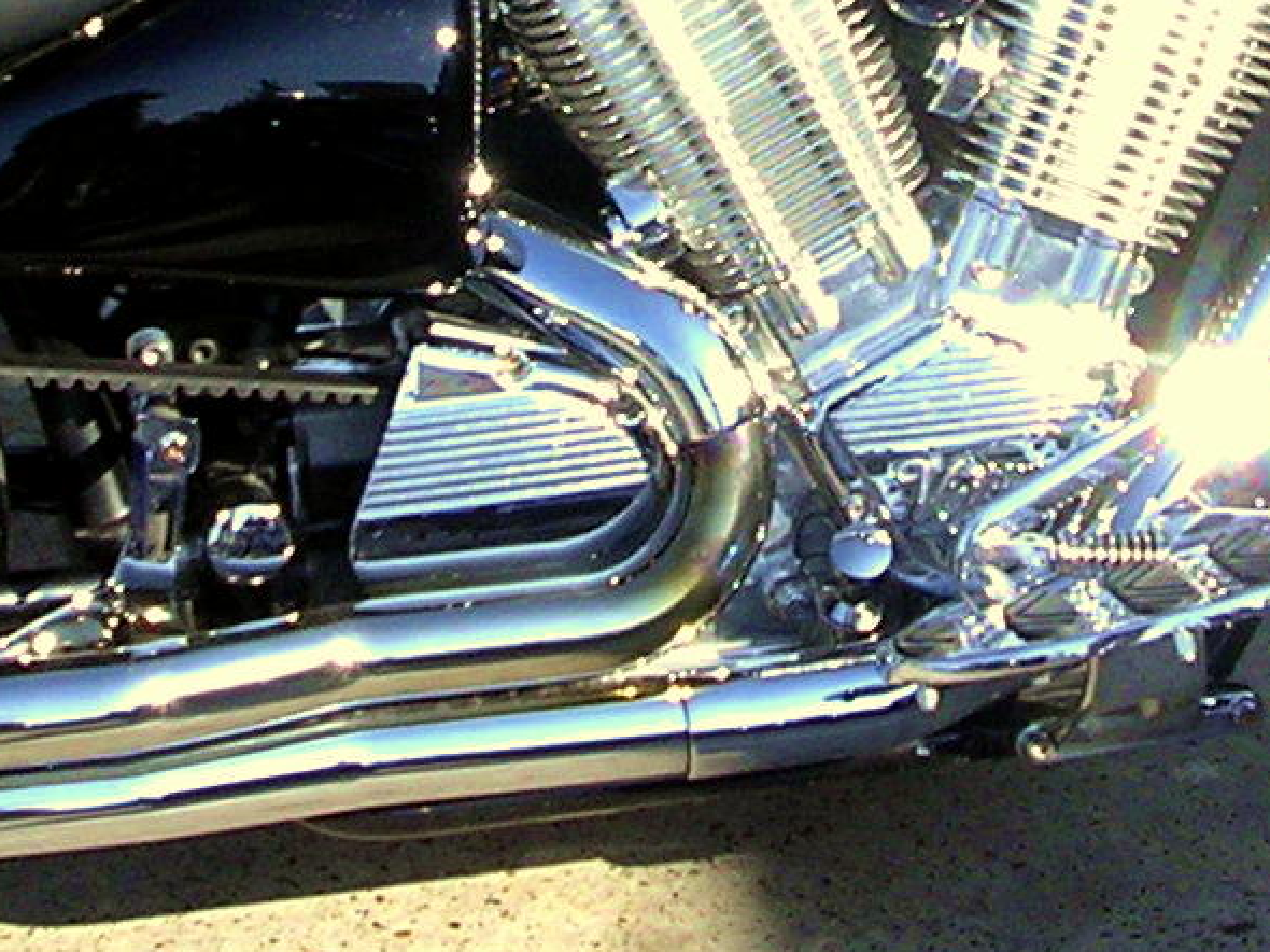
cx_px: 717
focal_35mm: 132
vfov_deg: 11.1
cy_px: -39
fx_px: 4841
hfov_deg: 14.9
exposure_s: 1/173
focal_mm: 5.8
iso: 100
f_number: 5.6
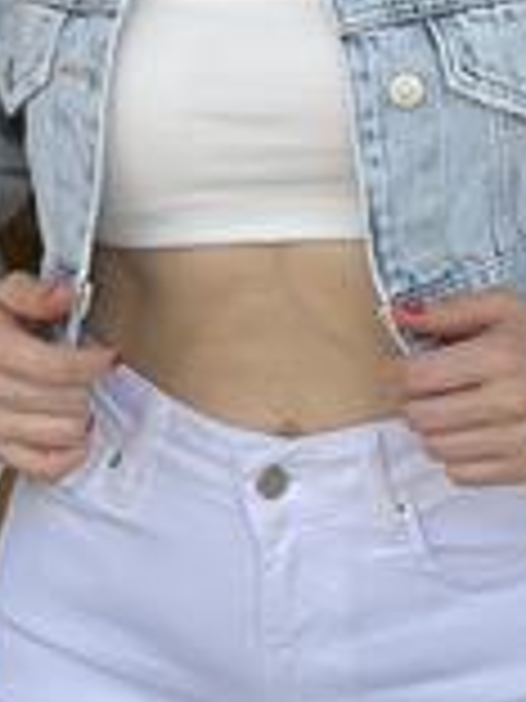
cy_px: -68
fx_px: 4660
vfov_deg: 8.5
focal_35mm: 230
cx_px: 369
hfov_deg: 6.5
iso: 25
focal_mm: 9
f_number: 2.8
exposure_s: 1/100
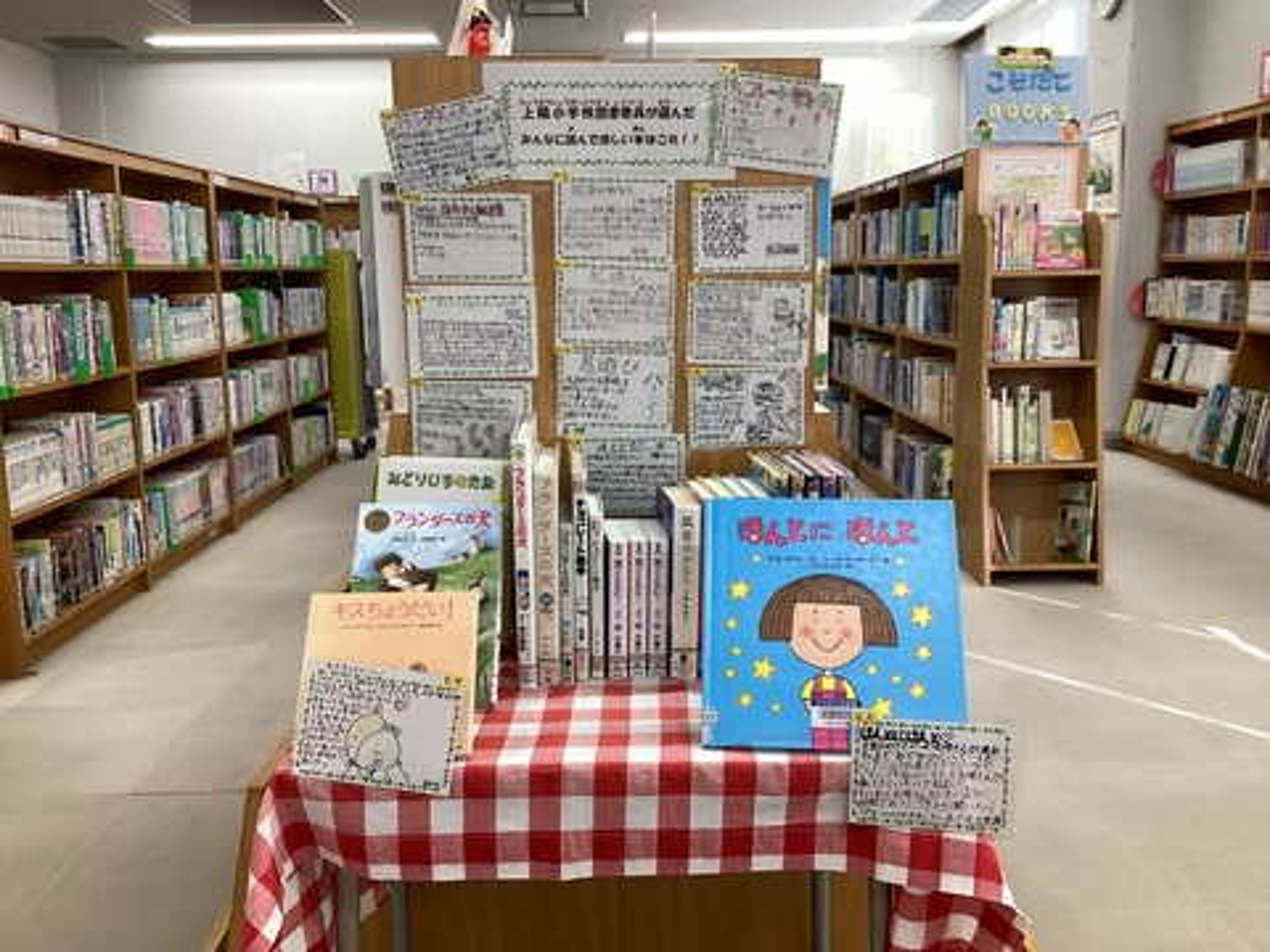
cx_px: 635
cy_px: 476
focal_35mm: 31
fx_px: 1137
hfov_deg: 58.4
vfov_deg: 45.4
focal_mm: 3.3
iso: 100
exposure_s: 1/100
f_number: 2.4
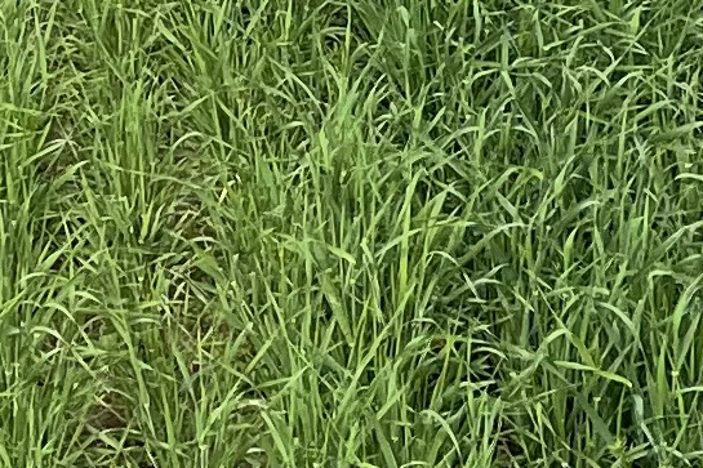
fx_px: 3904
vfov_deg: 6.2
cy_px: -995
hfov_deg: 10.2
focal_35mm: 200
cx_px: -26
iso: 32
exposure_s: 1/2747
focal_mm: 4.2
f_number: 1.6
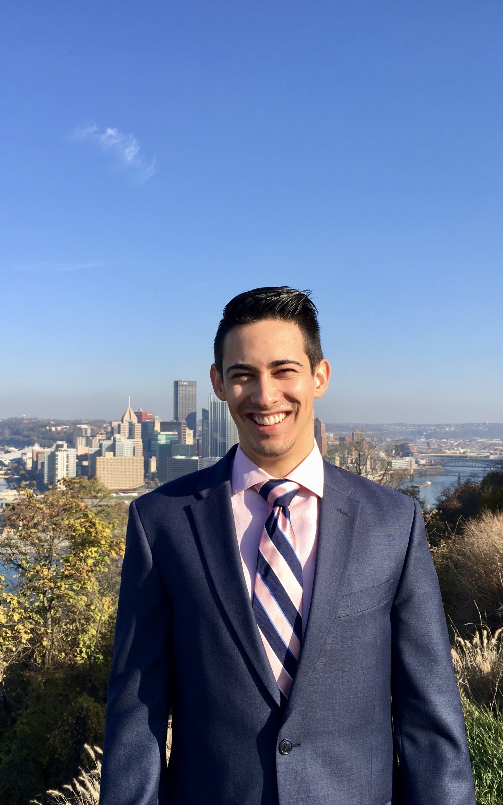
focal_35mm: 31
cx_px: 219
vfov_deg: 61.2
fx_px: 680
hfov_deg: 40.5
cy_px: 402
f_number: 2.2
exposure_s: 1/1241
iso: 25
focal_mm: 4.15
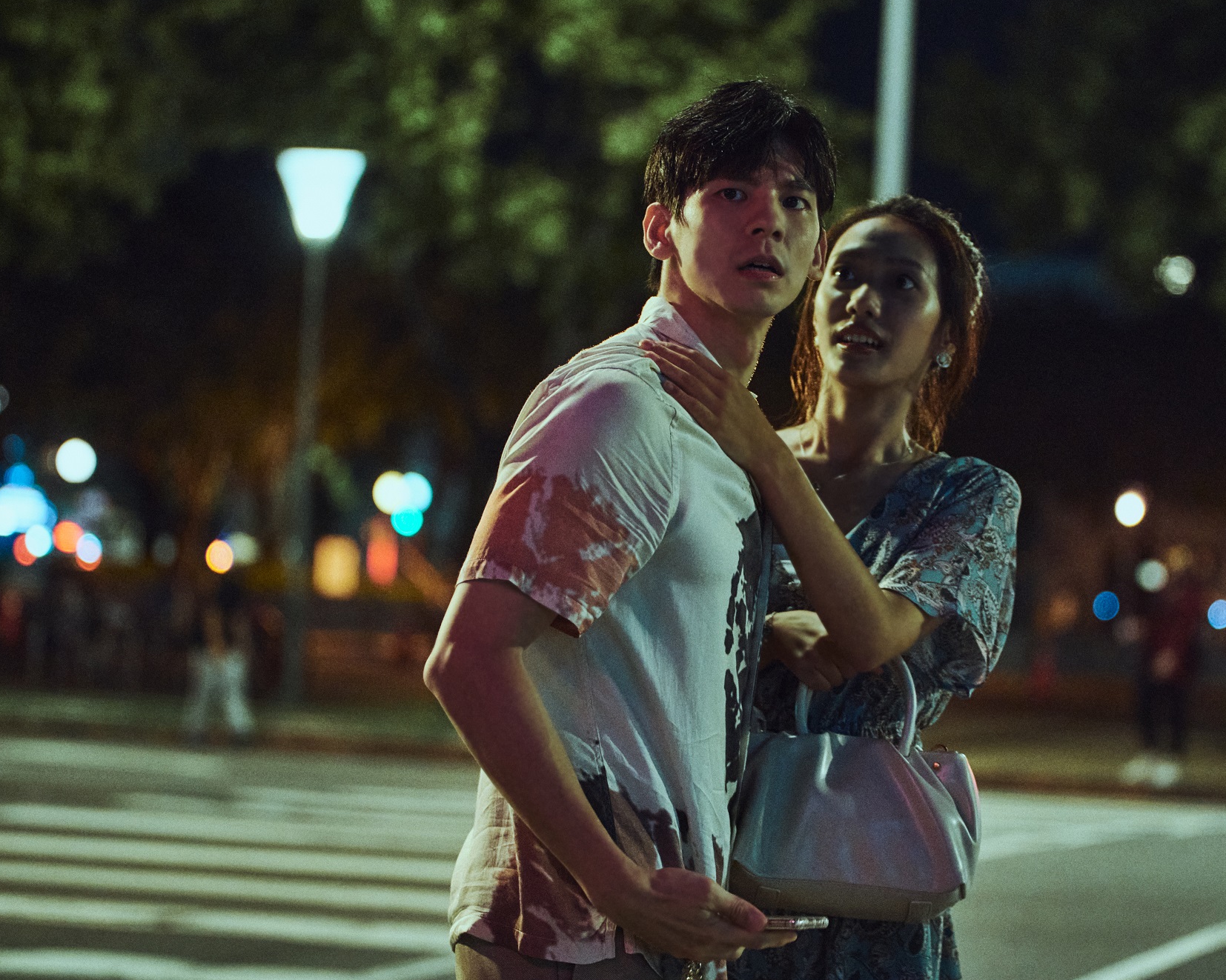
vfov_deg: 15.2
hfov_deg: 19.0
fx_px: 3665
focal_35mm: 101
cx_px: 723
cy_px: 489
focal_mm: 89
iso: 3200
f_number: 2.8
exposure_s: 1/160
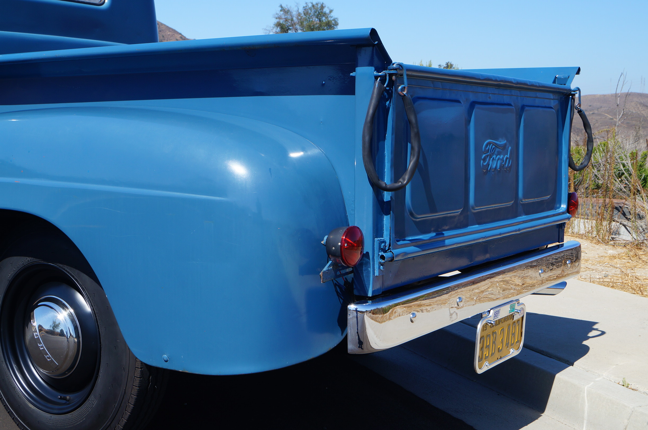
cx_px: 324
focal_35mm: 52
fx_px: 944
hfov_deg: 37.9
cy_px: 215
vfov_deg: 25.7
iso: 100
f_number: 13
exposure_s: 1/125
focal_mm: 35
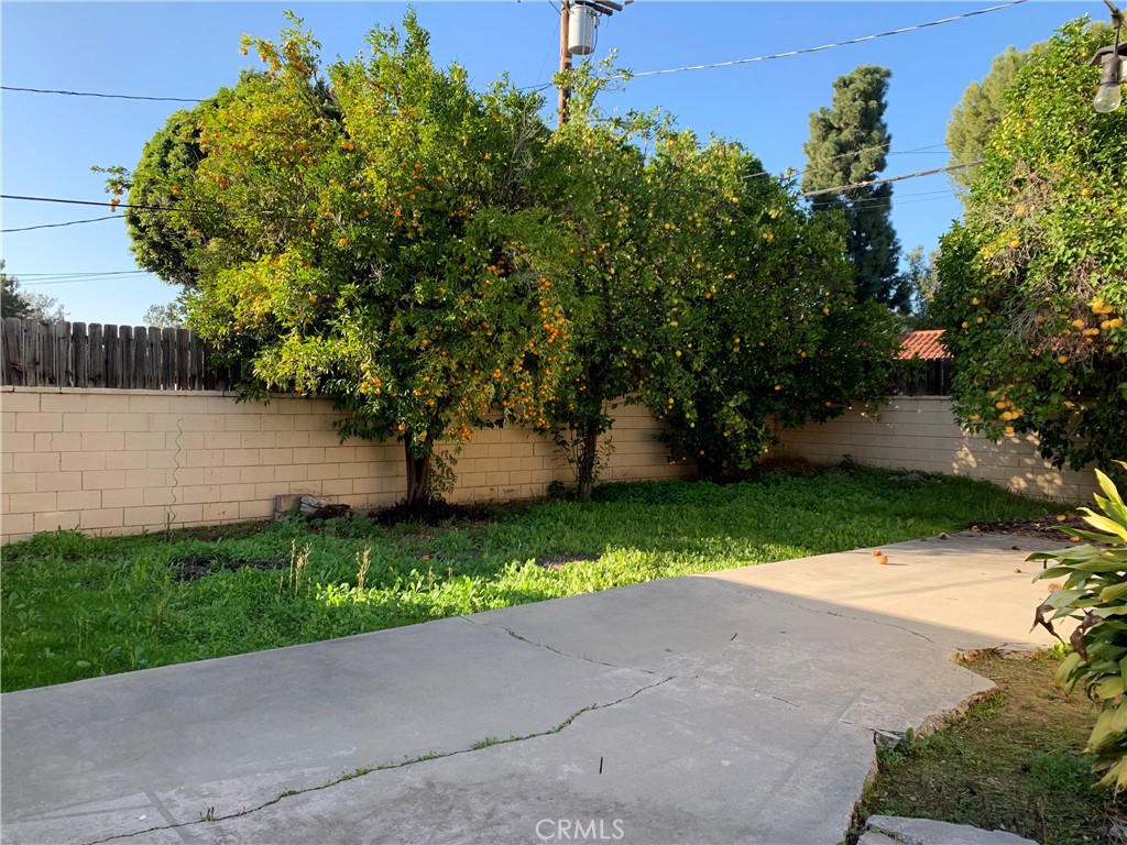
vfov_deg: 53.1
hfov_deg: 67.3
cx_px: 564
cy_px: 422
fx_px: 846
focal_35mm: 26
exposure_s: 1/413
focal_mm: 4.25
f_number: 1.8
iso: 25
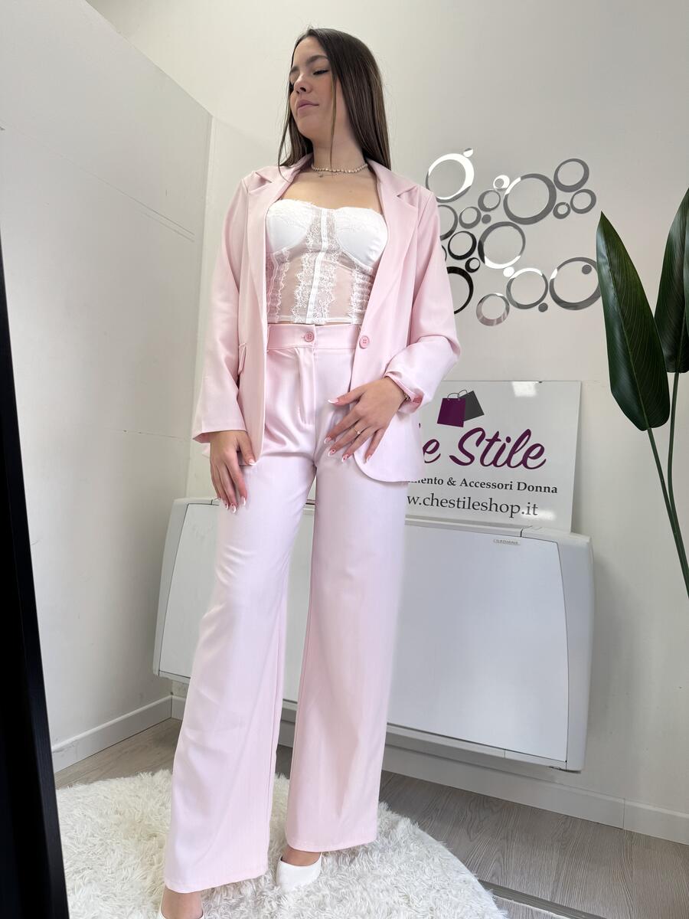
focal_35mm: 24
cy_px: 460
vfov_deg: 71.6
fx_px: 637
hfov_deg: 56.8
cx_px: 344
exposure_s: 1/125
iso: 50
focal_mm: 6.76
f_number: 1.78
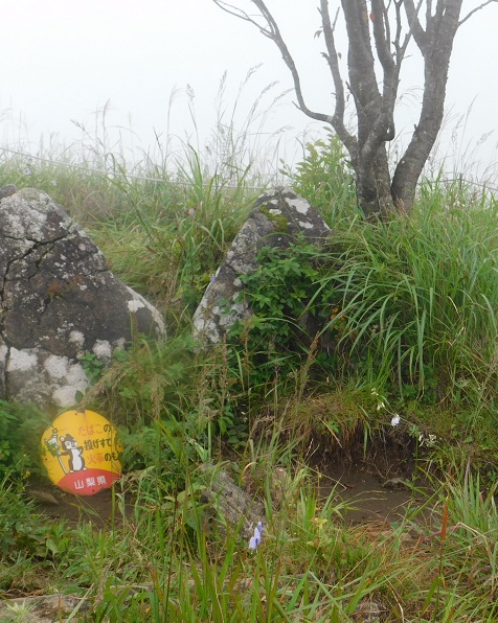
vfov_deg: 32.0
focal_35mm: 59
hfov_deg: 25.4
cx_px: 387
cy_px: 310
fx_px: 1088
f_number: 3.7
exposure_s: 1/100
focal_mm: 8
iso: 125
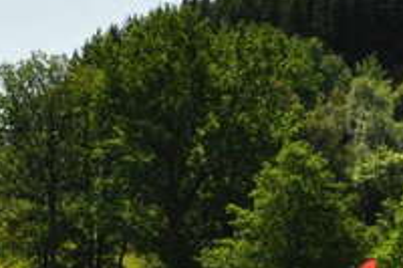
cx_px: -89
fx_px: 1398
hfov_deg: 15.7
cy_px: 385
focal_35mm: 125
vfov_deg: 10.6
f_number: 14
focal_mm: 21
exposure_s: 1/200
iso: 200
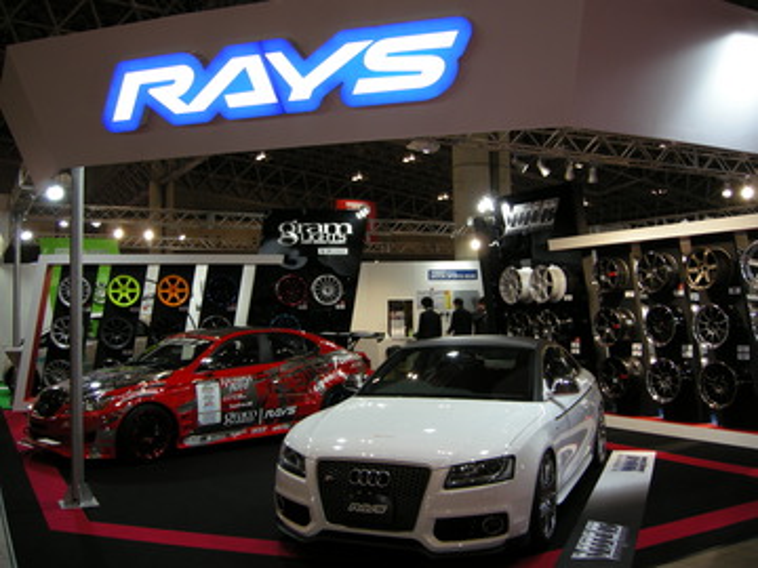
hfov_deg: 51.4
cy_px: 284
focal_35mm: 36
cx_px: 379
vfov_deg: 39.7
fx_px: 788
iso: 90
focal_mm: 7.5
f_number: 2.7
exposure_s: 1/43
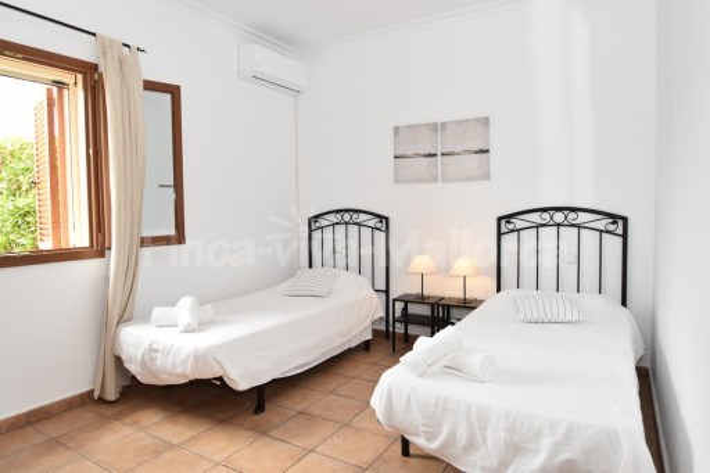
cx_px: 355
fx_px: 444
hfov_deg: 77.3
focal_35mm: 22
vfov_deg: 56.1
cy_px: 236
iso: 400
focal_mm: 15
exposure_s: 1/100
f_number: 5
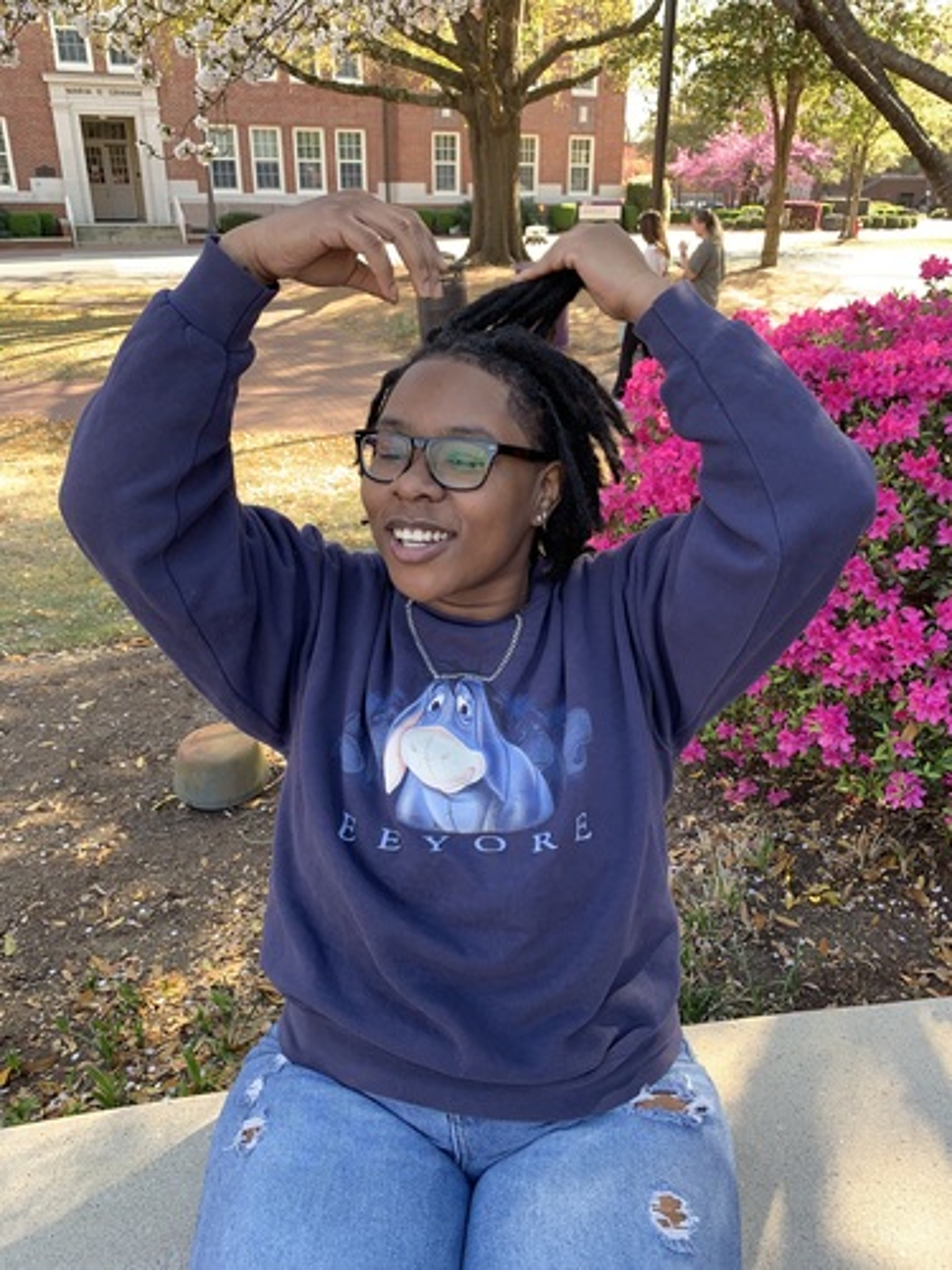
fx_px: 953
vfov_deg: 67.3
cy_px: 635
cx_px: 476
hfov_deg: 53.1
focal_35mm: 26
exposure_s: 1/121
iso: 32
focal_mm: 4.25
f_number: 1.8
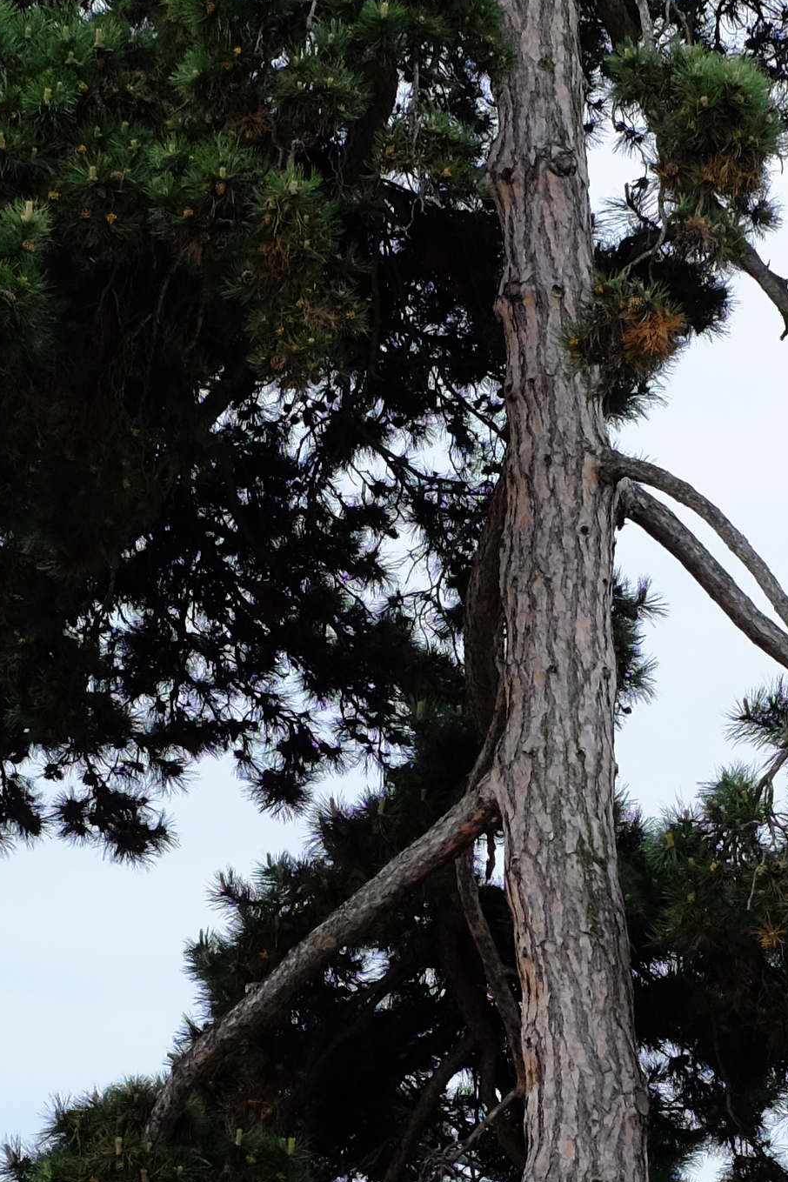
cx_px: 451
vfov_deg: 10.7
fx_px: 6271
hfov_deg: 7.2
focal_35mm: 191
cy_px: 1018
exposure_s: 1/340
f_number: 5.6
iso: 400
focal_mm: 35
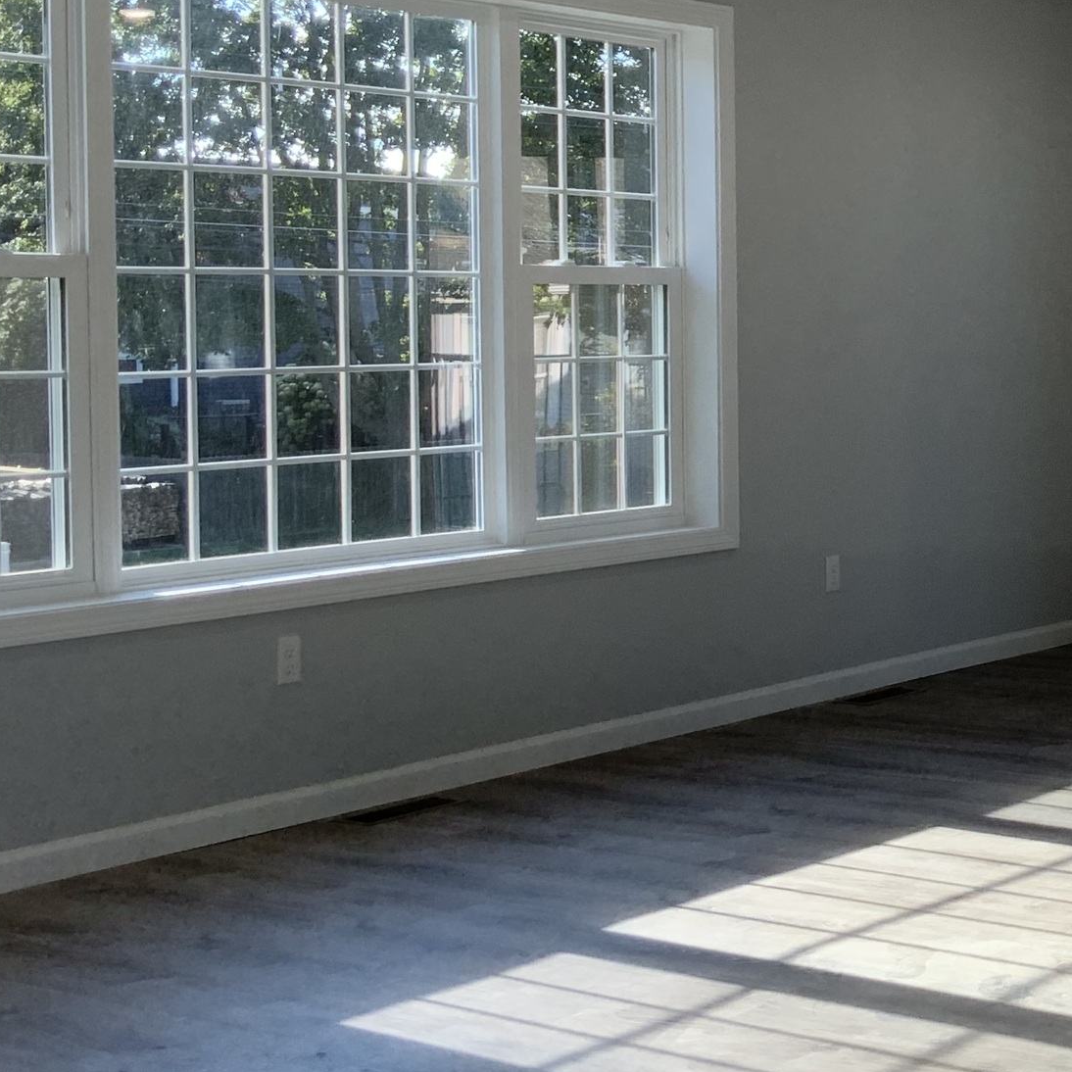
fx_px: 2523
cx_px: 1261
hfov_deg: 22.3
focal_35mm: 72
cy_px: 417
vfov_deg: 23.9
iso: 16
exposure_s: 1/200
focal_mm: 3
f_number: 1.8
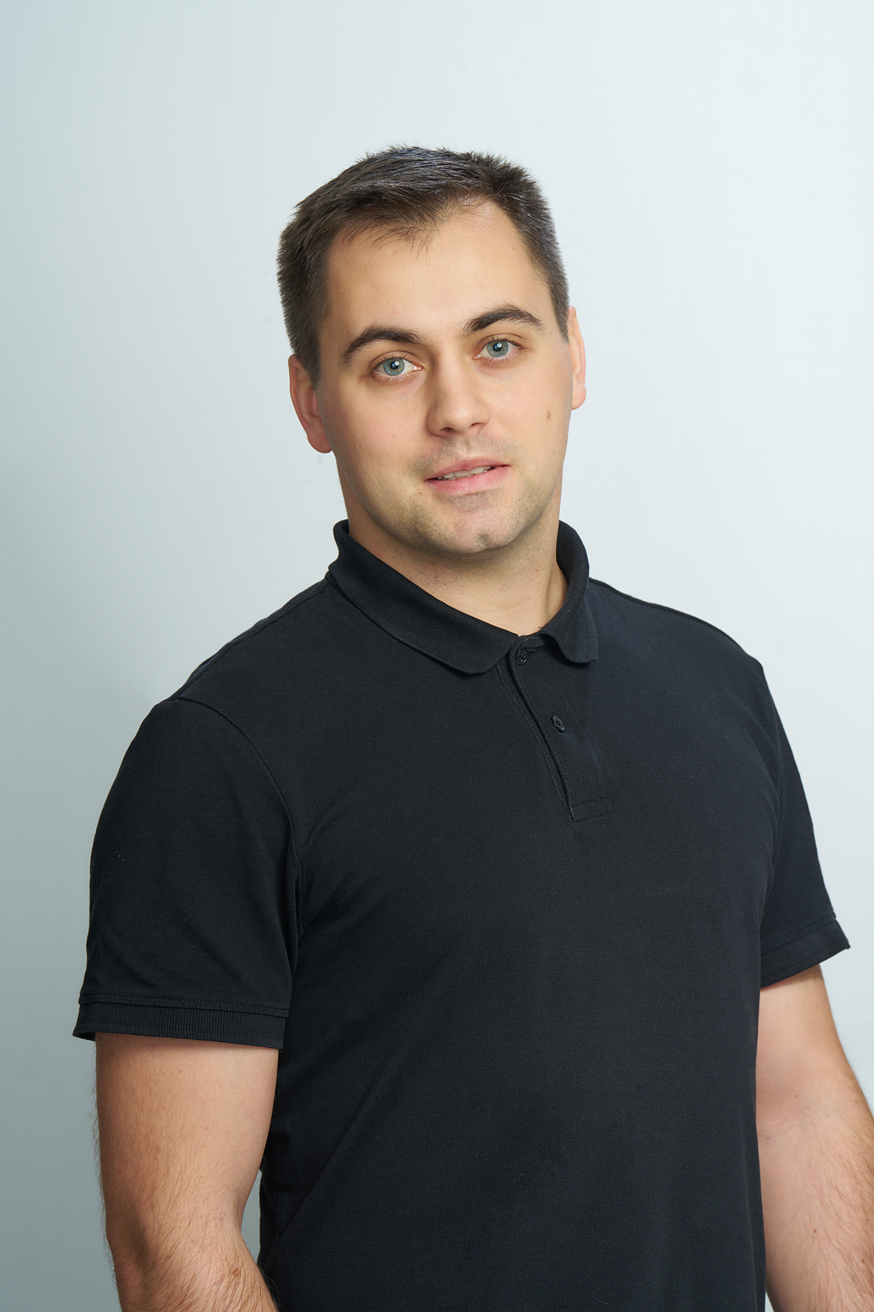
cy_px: 656
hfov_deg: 10.0
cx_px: 437
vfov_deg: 15.0
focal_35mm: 137
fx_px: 4989
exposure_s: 1/125
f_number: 8
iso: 100
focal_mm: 137
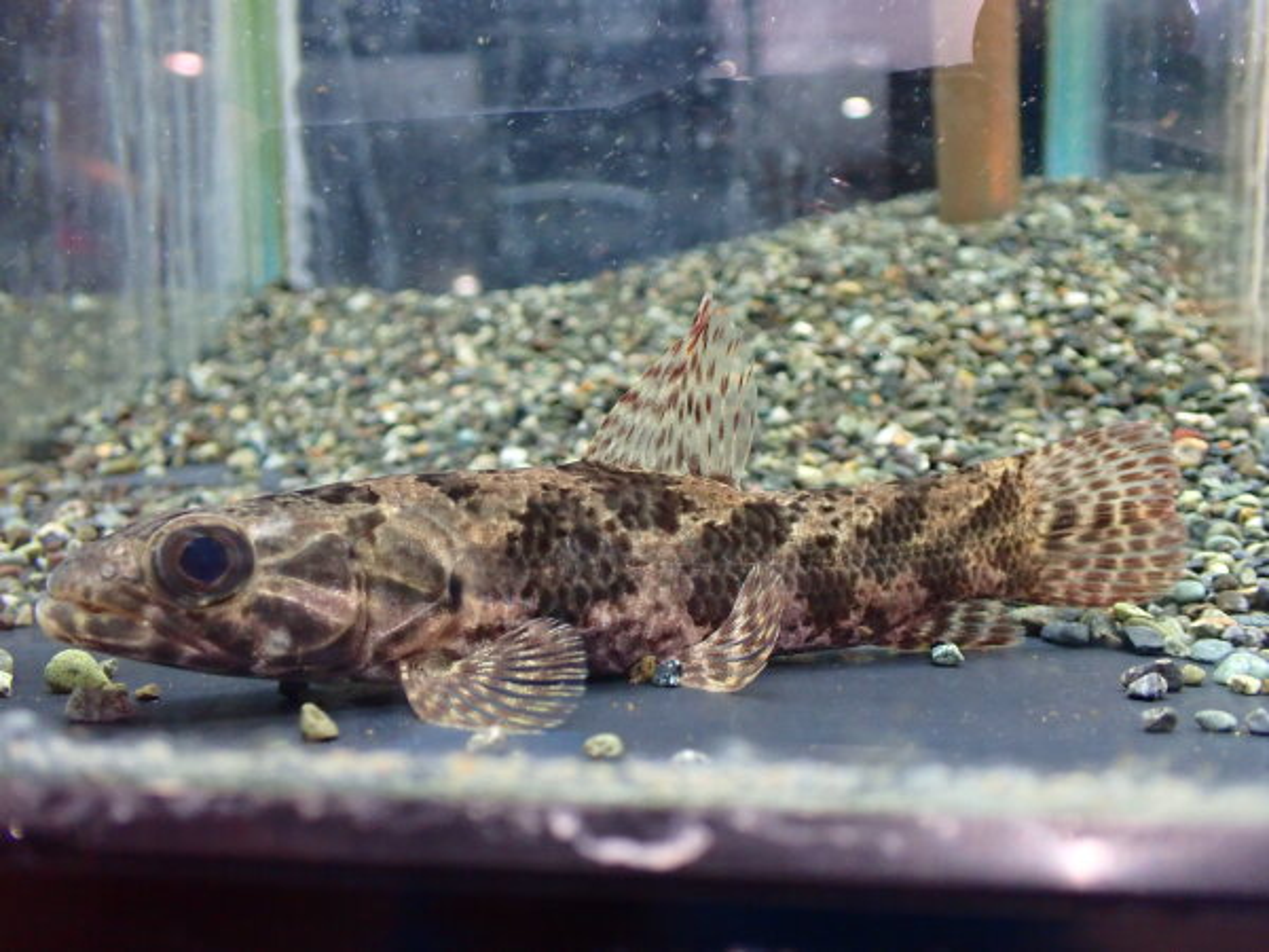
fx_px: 1100
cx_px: 634
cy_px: 476
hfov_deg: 60.0
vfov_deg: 46.8
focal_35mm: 30
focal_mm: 5.4
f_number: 2.3
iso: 800
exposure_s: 1/40
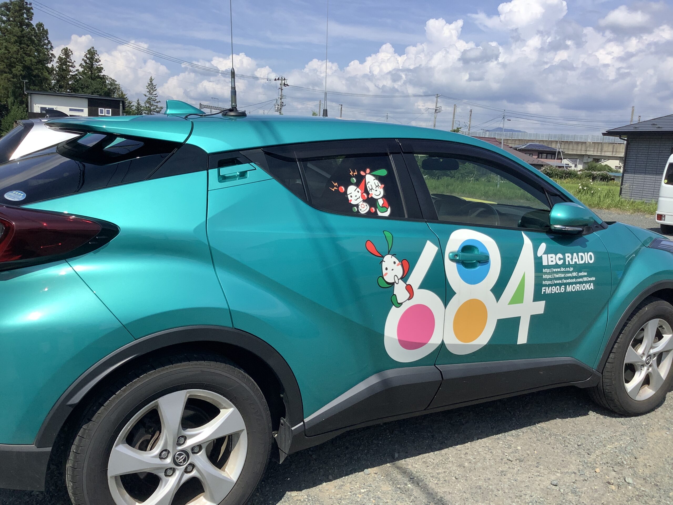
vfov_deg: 45.4
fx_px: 603
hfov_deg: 58.4
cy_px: 252
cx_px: 336
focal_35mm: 31
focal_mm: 3.3
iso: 25
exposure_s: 1/1988
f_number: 2.4
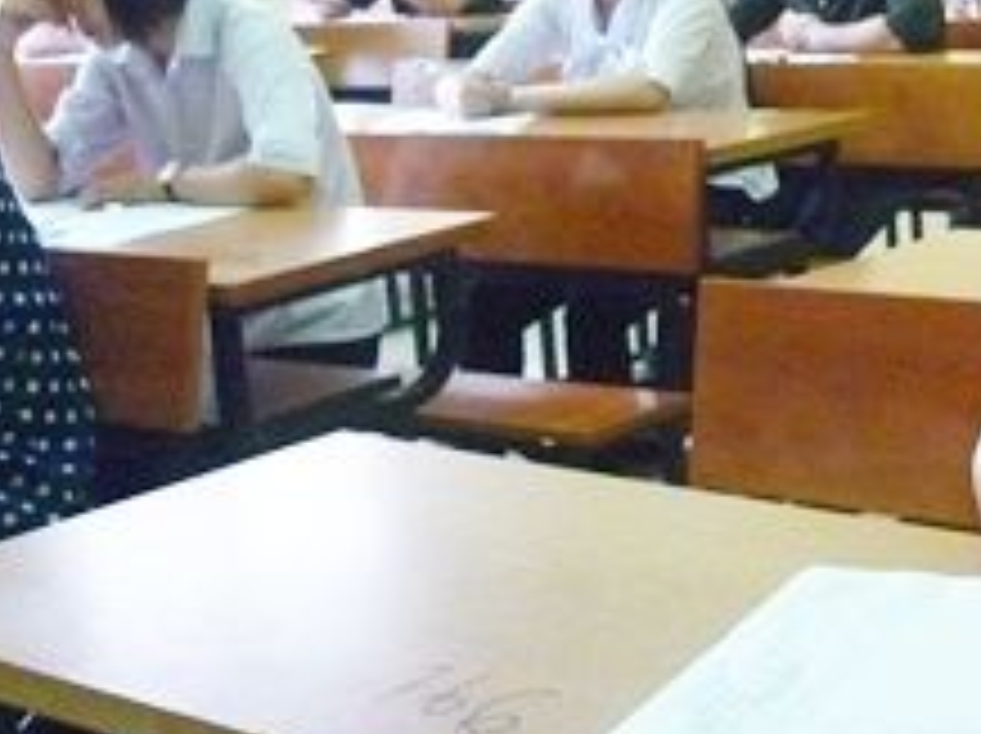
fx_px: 2038
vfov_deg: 20.2
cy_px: 149
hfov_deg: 25.9
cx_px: 947
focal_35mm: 72
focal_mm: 5.5
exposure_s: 1/60
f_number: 2.8
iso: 800
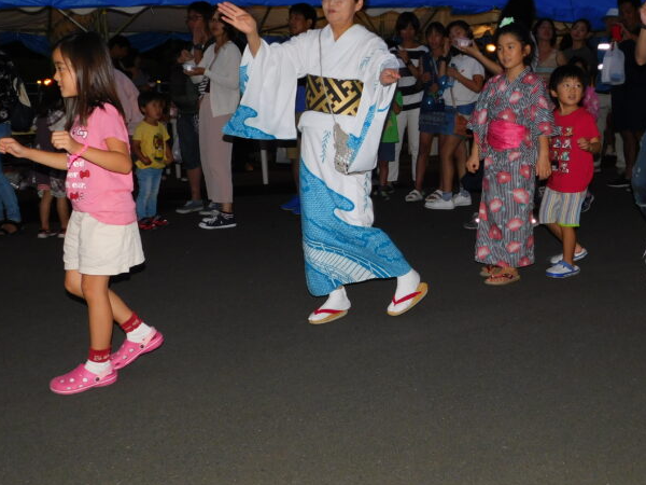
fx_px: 746
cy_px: 182
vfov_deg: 35.8
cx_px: 391
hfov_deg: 46.5
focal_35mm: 40
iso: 200
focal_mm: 5.3
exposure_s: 1/30
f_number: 3.2
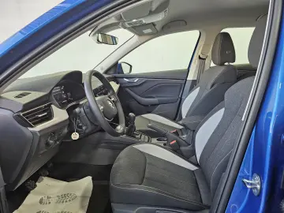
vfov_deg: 58.9
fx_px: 189
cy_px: 106
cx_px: 142
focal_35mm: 23
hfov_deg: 73.9
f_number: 1.7
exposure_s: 1/100
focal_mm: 6.3
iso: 160
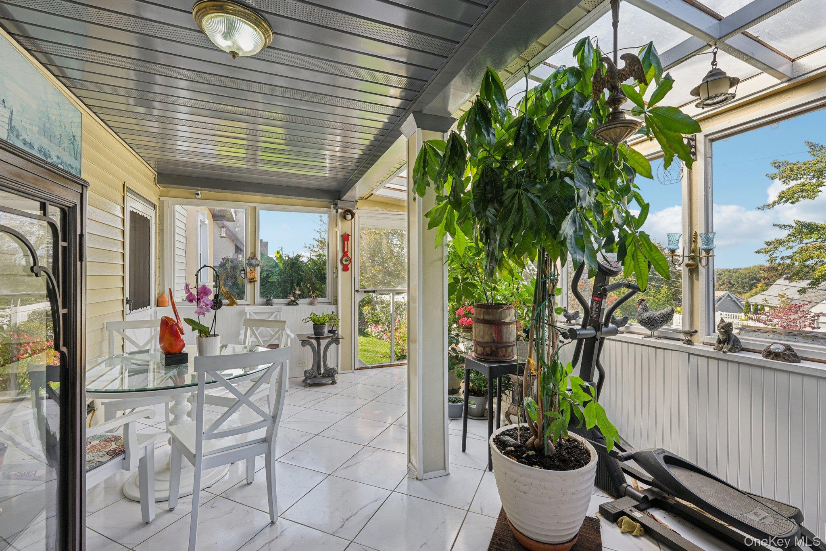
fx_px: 367
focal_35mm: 16
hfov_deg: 96.7
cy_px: 276
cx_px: 413
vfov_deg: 73.7
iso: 100
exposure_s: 1/30
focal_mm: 16
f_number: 9
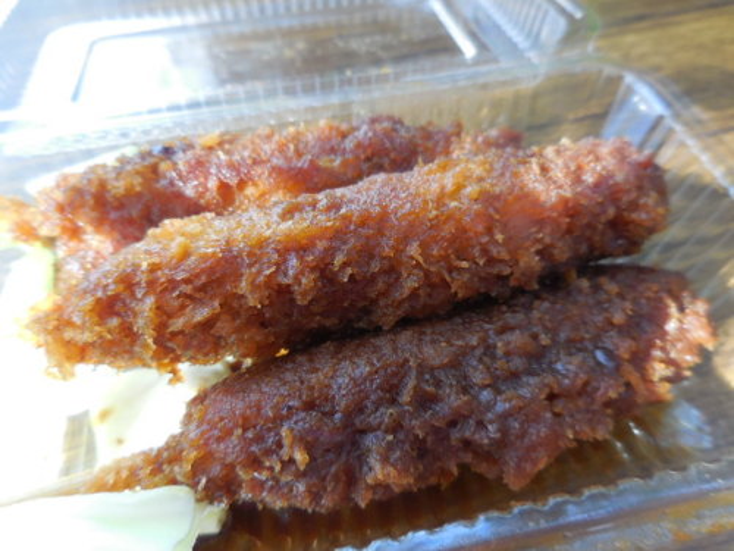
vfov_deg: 54.9
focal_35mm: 25
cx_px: 367
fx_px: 530
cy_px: 276
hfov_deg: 69.4
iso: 125
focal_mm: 4.5
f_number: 3.3
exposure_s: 1/30
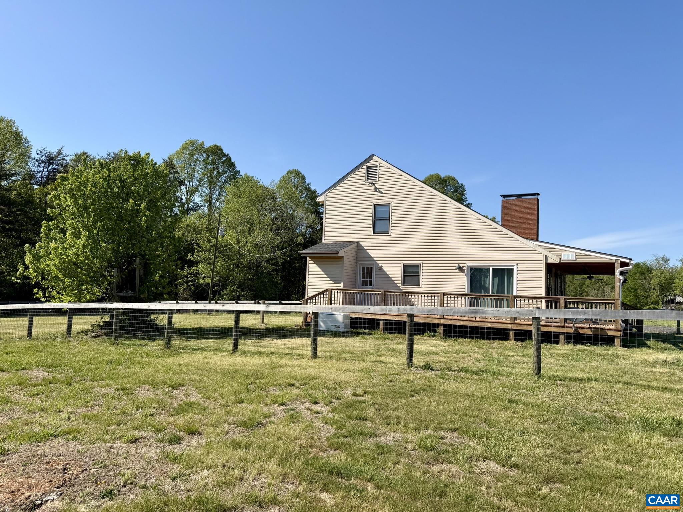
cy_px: 256
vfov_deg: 56.8
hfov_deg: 71.6
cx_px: 342
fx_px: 474
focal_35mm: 24
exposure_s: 1/4405
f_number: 1.78
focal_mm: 6.76
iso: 80
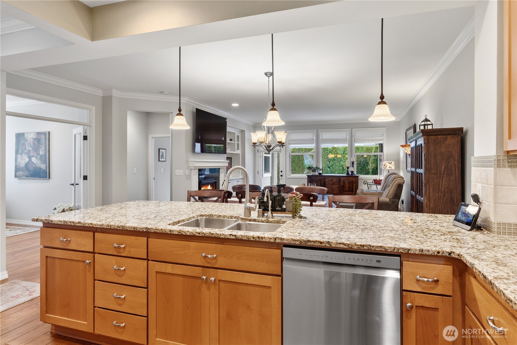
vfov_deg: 59.5
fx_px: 302
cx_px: 258
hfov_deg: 81.2
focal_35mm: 21
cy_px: 172
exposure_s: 1/1.67
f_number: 9
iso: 320
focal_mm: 21
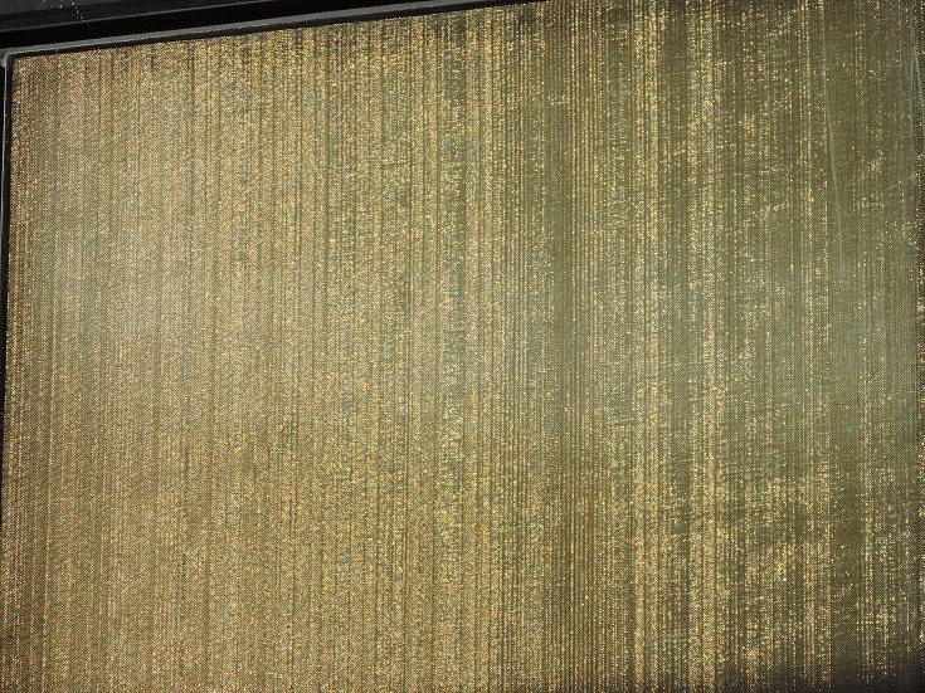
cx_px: 462
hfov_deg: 6.6
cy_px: 346
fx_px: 8015
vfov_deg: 5.0
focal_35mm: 300
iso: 80
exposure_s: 1/320
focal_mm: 53.5
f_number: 4.8
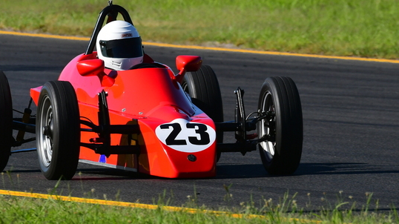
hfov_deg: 1.9
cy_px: 38
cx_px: 167
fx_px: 11865
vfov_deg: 1.1
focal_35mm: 1122
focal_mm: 480
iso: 500
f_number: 13
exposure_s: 1/640
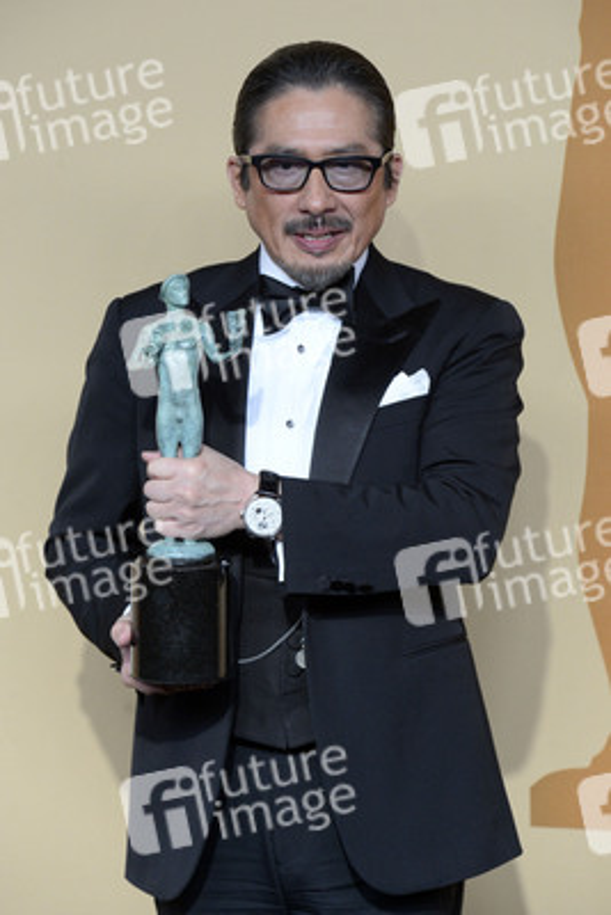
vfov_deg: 14.6
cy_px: 458
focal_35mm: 140
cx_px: 306
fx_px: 3561
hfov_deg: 9.8
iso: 2500
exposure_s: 1/250
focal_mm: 140
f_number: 6.3
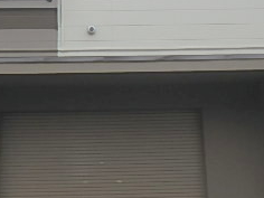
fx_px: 641
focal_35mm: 84
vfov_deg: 16.6
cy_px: -58
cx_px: 75
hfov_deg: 23.1
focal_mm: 5.6
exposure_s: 1/320
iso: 125
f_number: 4.7
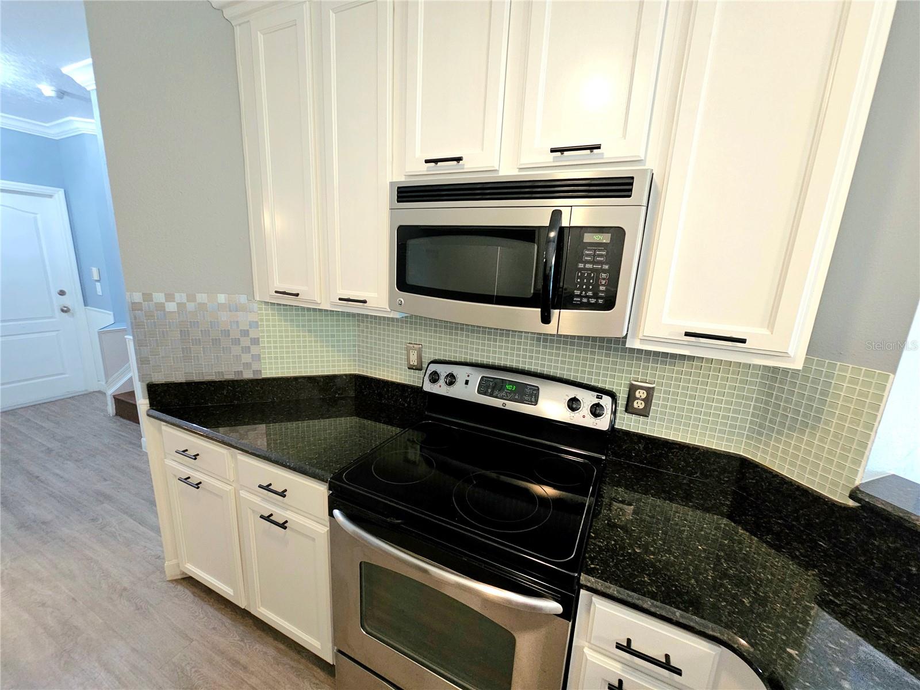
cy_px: 345
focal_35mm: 13
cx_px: 460
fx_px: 346
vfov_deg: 89.9
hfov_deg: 106.2
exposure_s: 1/40
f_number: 2.2
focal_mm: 2.2
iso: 400
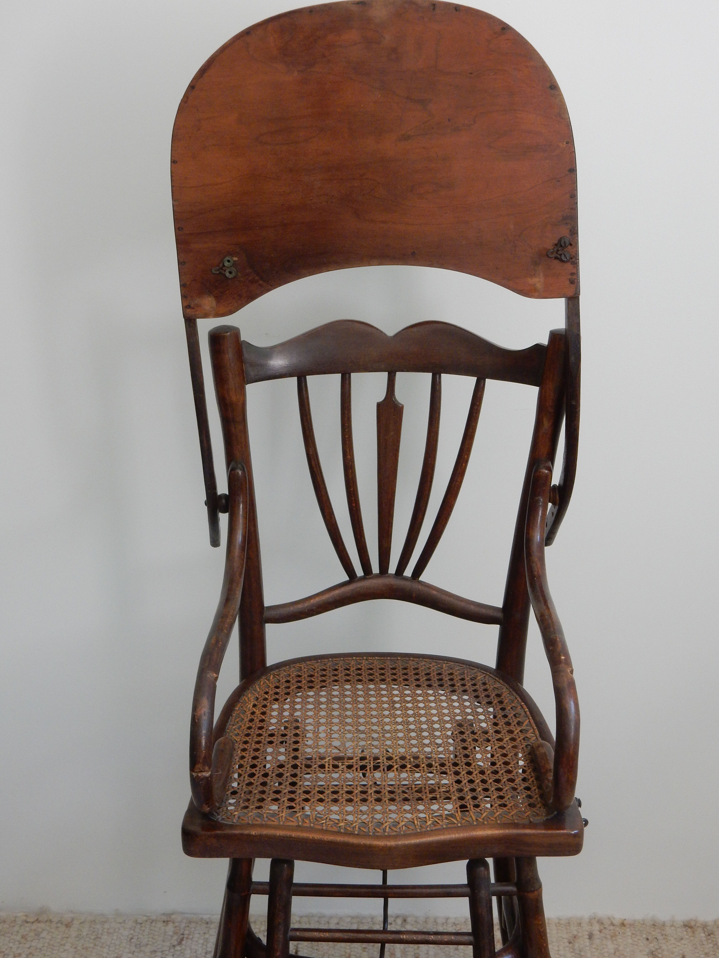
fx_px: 1191
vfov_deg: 43.9
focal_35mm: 43
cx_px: 360
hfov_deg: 33.6
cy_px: 479
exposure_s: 1/30
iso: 280
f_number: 4.2
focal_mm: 7.6
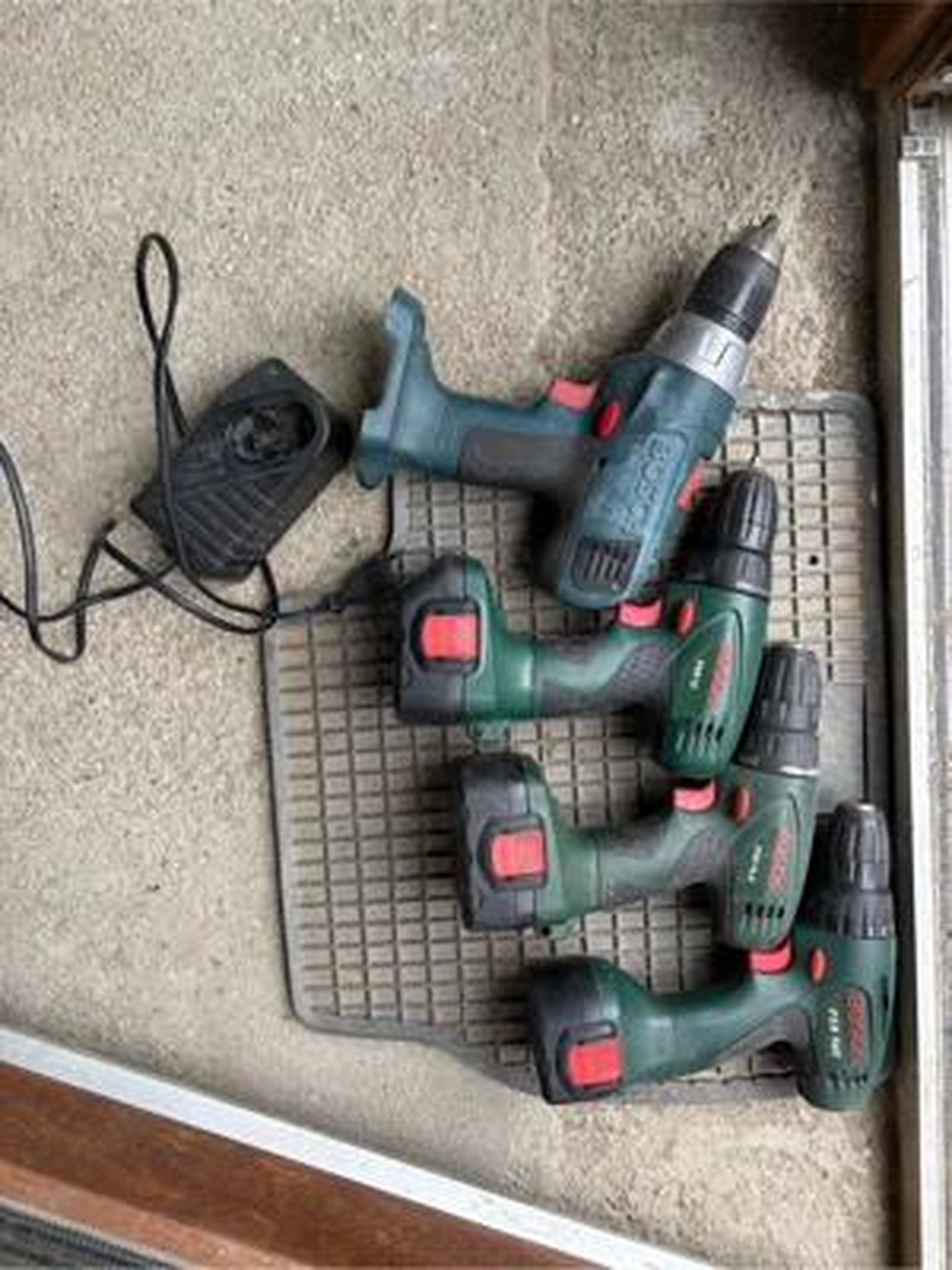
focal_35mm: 26
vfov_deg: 67.3
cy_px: 635
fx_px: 953
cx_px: 476
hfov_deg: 53.1
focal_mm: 5.96
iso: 40
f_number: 1.6
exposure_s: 1/122
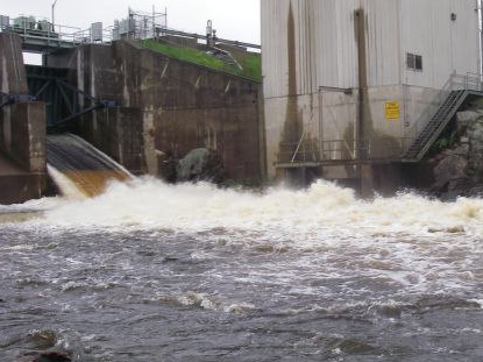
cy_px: 207
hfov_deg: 34.4
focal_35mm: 55
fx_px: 767
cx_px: 341
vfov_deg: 26.5
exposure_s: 1/60
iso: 64
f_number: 6.6
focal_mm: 6.3
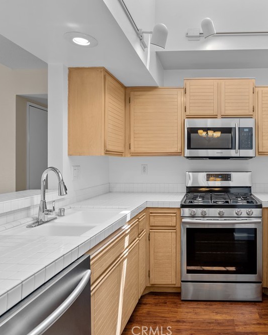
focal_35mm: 23
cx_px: 201
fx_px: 228
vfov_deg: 72.6
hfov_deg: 57.8
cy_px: 167
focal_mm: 16
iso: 250
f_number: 6.3
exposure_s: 1/13
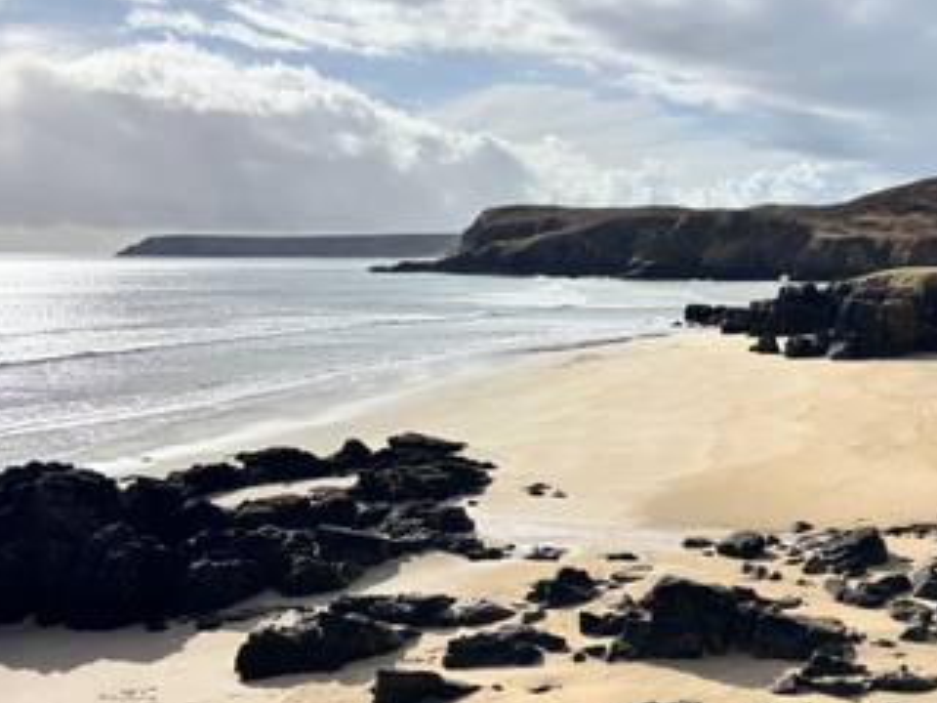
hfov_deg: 47.0
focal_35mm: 39
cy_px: 457
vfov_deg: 36.5
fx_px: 1056
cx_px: 632
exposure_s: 1/8333
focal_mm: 5.96
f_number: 1.6
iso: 50
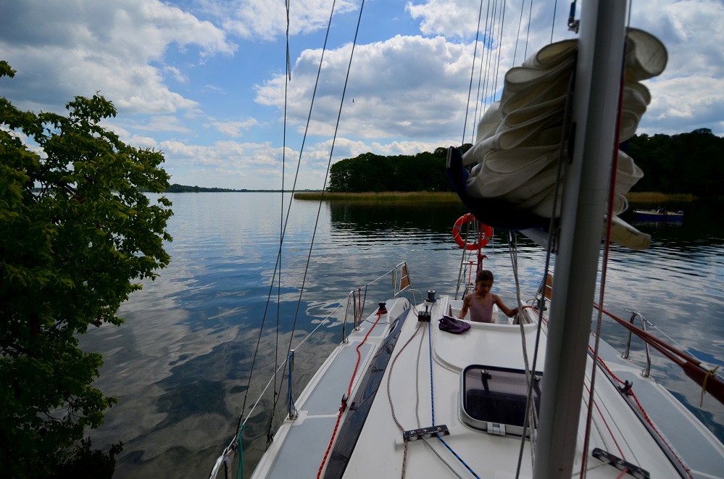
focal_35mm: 18
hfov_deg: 90.1
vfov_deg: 67.1
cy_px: 240
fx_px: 361
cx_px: 362
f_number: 4
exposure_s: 1/8000
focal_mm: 12
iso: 220
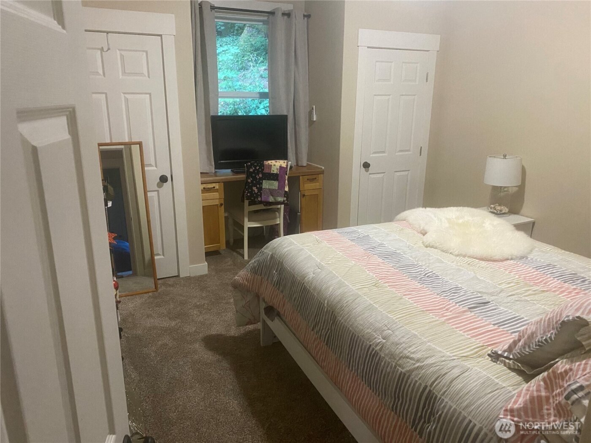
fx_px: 444
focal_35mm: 26
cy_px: 222
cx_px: 296
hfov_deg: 67.3
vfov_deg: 53.1
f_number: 1.8
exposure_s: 1/60
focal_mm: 4.25
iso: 500
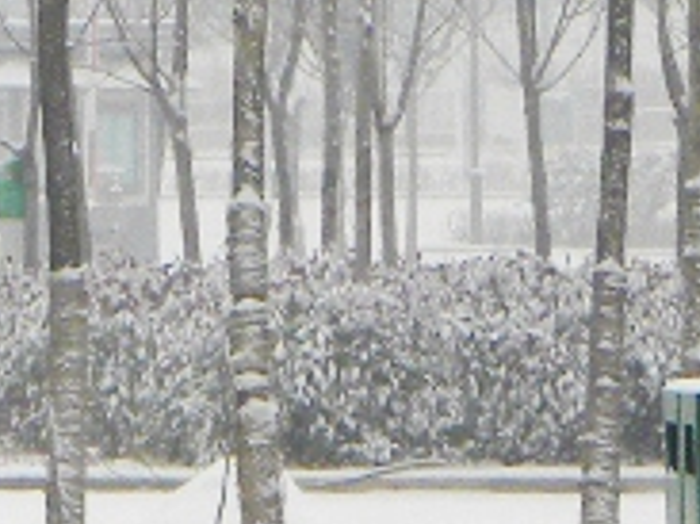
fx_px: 22917
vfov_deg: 1.3
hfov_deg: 1.7
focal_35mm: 1134
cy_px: -111
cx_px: -1714
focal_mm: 28.8
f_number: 5.6
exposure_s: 1/198
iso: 64
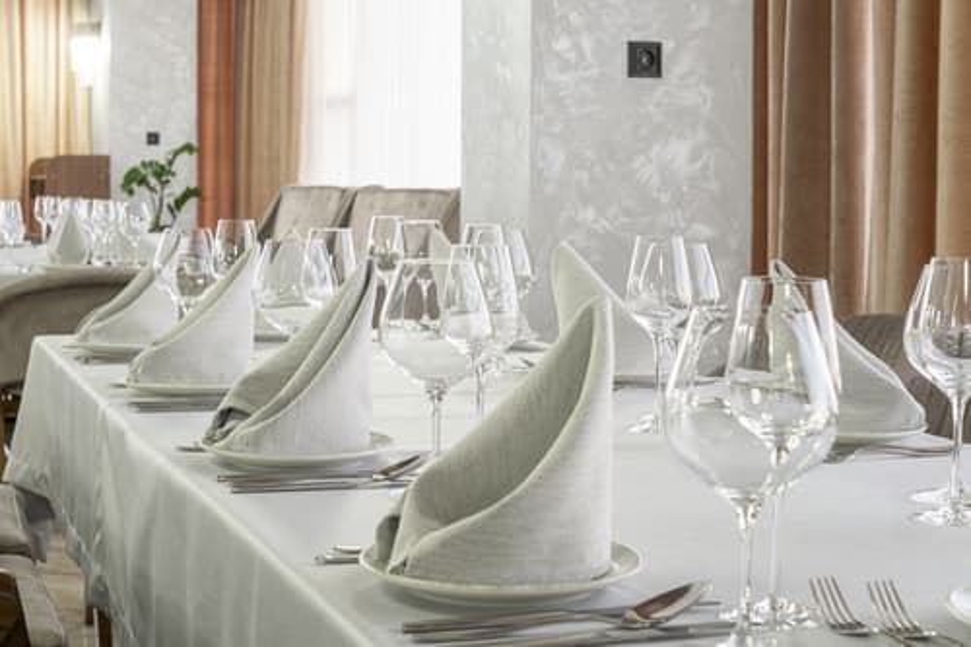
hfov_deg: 32.6
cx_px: 486
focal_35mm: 62
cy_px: 324
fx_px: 1658
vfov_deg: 22.1
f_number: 8
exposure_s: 1/4
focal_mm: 41
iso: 200
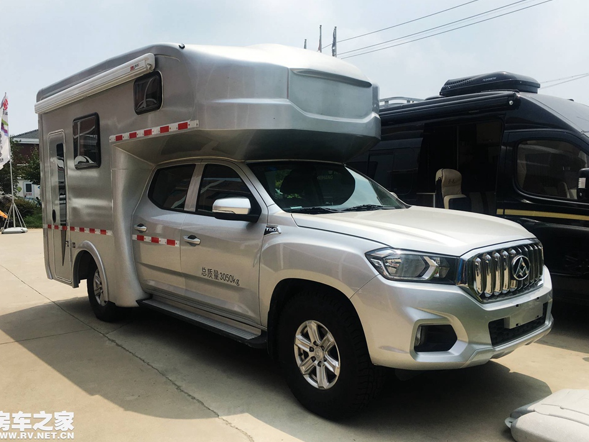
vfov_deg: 46.8
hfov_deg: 59.9
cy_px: 217
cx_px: 287
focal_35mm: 30
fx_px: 511
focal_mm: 4.15
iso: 25
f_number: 2.2
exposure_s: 1/2404
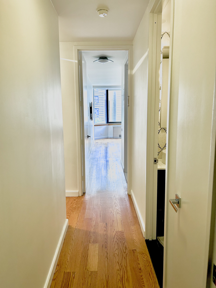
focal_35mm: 26
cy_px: 144
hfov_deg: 53.1
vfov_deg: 67.3
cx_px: 108
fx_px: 216
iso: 100
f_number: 1.5
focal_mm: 5.7
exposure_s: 1/60
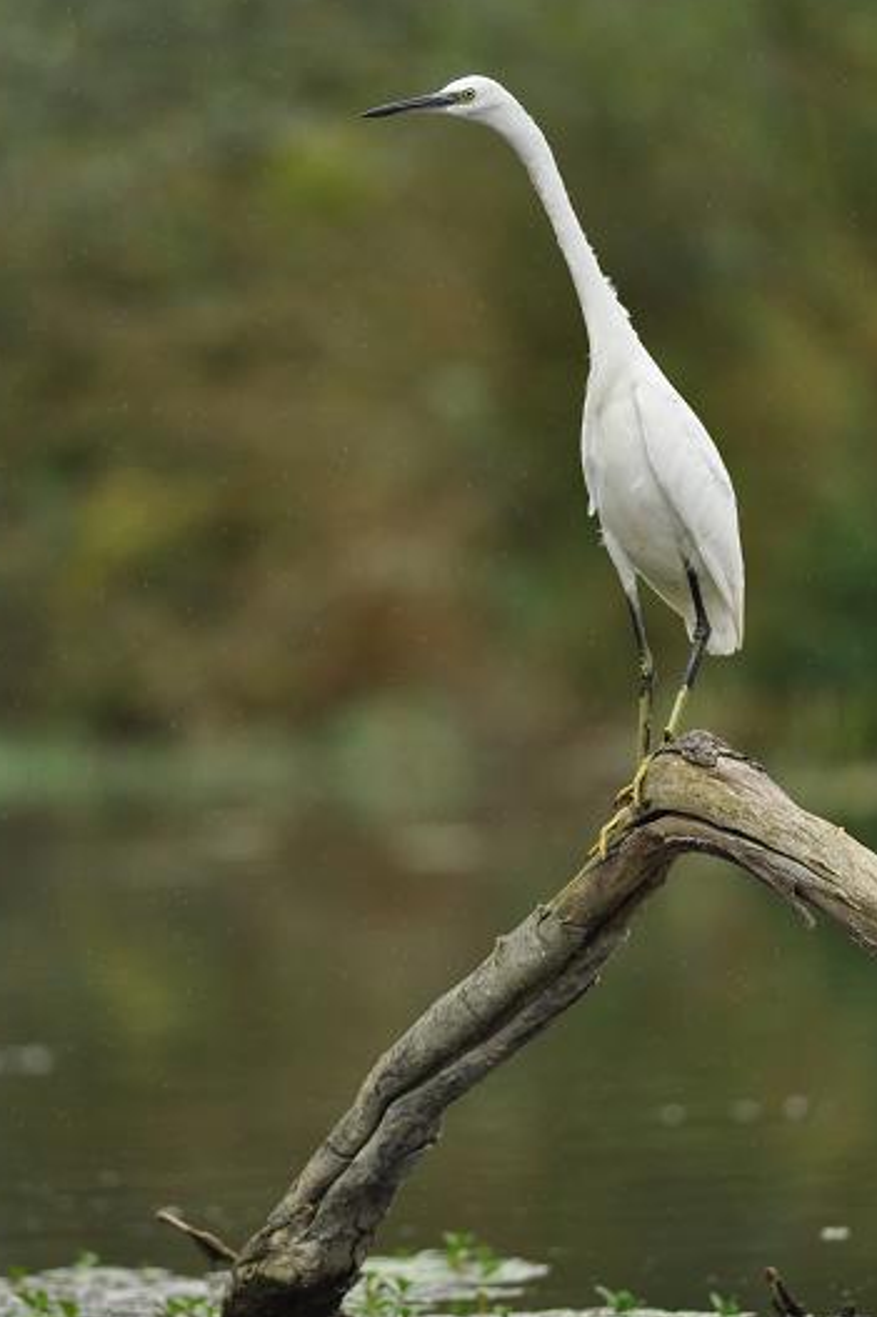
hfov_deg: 2.7
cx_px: 466
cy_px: 657
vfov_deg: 4.0
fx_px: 18720
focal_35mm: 512
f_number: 4
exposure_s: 1/800
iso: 400
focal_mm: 300
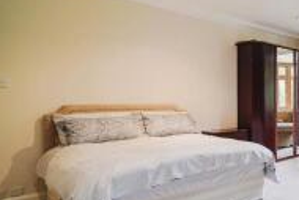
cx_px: 360
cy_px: 106
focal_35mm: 30
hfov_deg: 41.5
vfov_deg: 43.7
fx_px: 249
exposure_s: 1/20
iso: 500
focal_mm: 12
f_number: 4
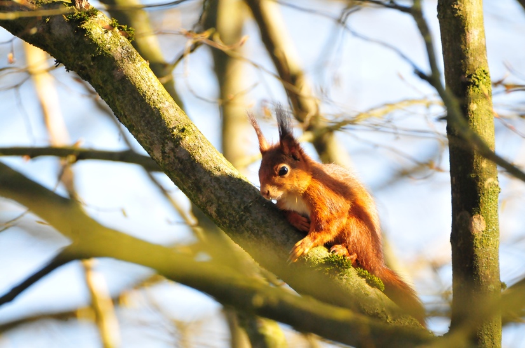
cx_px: 262
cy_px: 174
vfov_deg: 1.5
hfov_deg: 2.3
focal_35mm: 900
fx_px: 13104
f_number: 6.3
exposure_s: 1/800
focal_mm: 600
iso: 1600
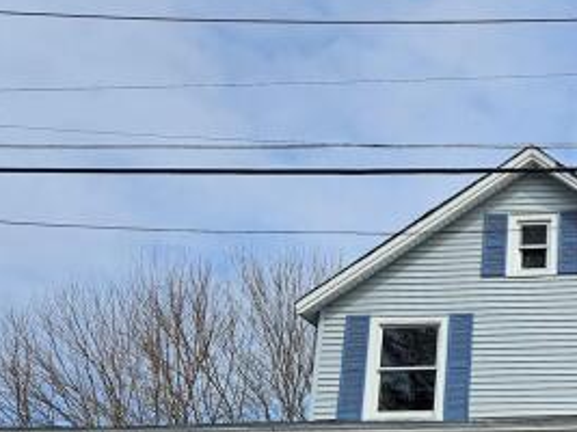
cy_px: 346
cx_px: 633
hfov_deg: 28.4
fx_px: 1033
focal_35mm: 62
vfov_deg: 23.3
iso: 25
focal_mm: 5.4
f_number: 1.8
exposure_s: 1/2874
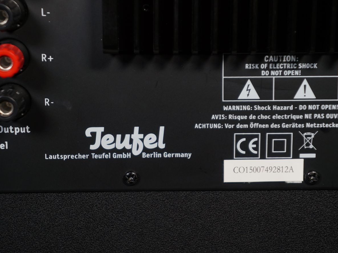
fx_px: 884
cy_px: 126
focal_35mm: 91
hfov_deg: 21.6
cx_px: 192
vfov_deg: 16.3
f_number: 5.6
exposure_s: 1/30
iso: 200
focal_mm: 55
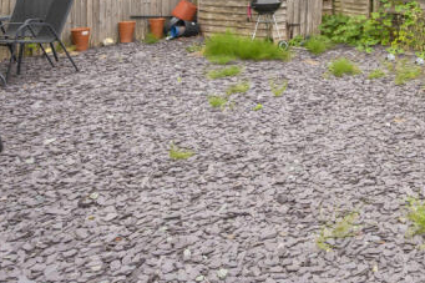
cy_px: -72
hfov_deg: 40.6
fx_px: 496
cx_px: 425
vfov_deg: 27.4
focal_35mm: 42
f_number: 8
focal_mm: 14
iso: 200
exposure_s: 1/125
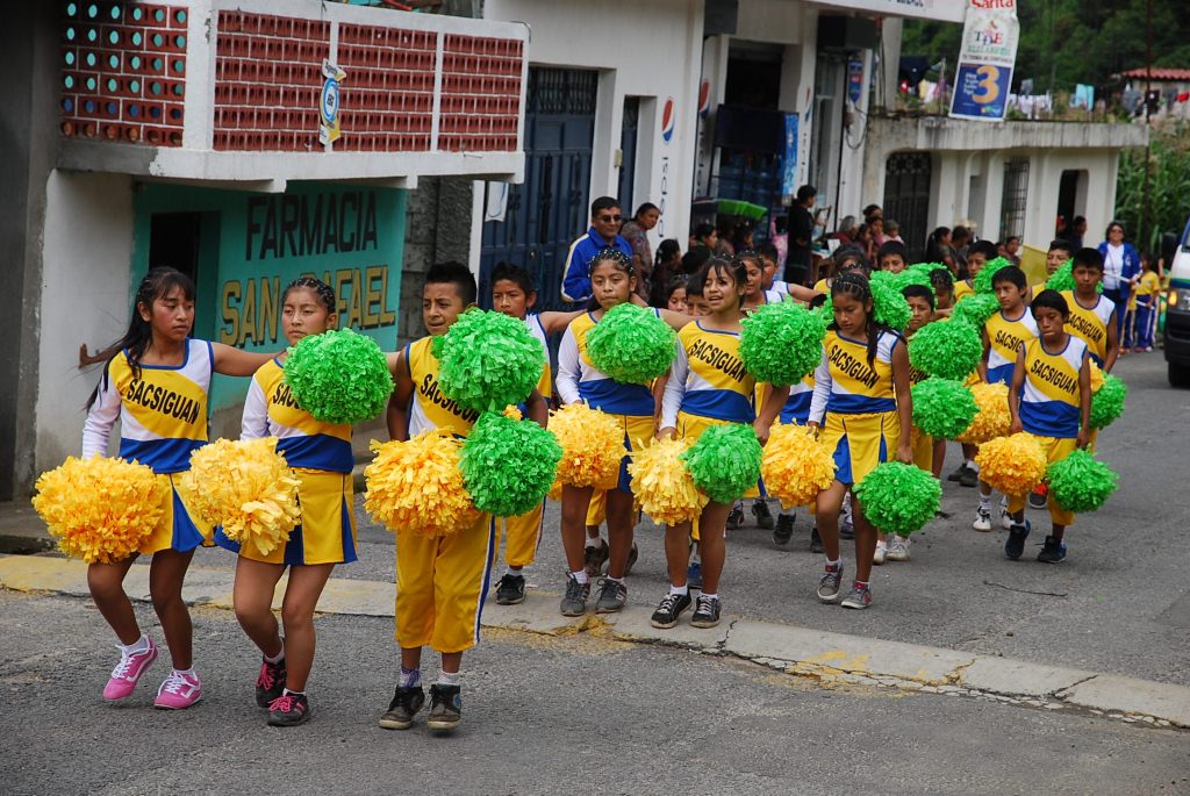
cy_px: 398
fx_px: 3375
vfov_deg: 13.5
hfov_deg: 20.0
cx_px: 595
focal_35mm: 102
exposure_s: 1/500
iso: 160
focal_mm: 68
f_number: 5.6
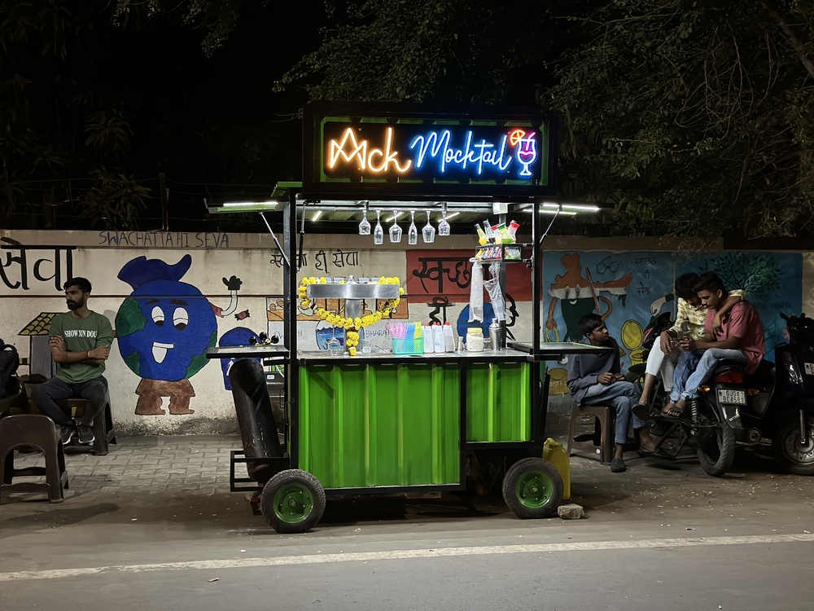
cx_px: 407
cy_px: 306
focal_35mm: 48
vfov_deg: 30.3
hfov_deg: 39.7
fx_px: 1129
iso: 400
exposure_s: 1/33
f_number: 1.78
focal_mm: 6.86
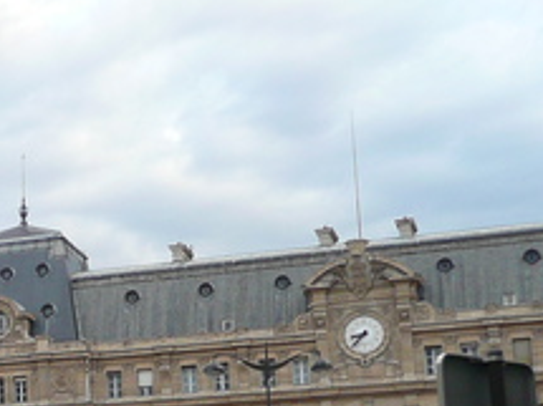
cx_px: -111
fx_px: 1442
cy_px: 325
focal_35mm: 92
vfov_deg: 15.9
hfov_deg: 20.0
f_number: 3.3
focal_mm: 4.6
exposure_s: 1/160
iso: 100
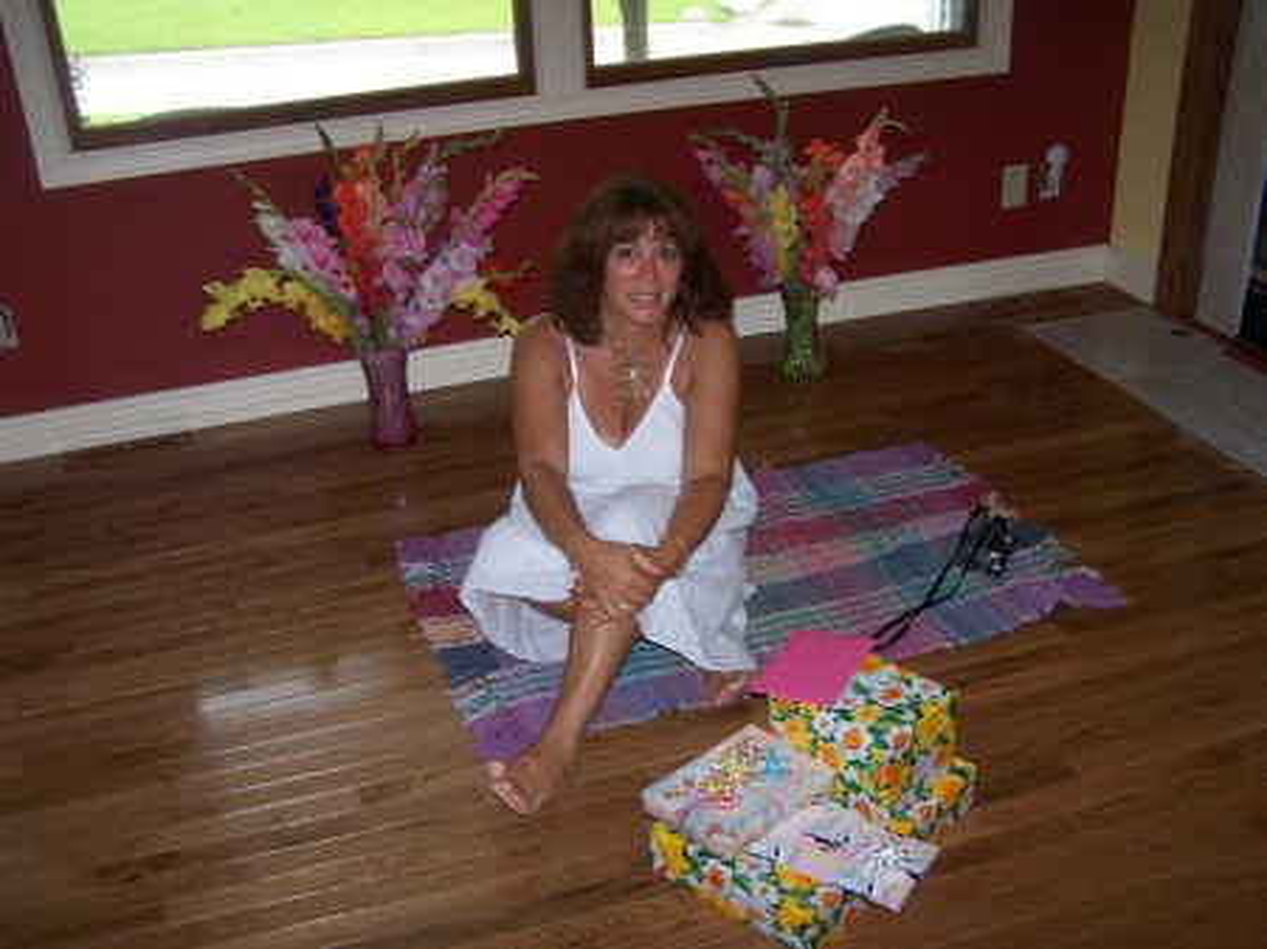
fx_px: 1390
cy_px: 474
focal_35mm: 38
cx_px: 634
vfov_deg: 37.7
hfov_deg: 49.0
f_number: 2.8
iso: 140
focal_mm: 6.3
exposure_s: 1/60
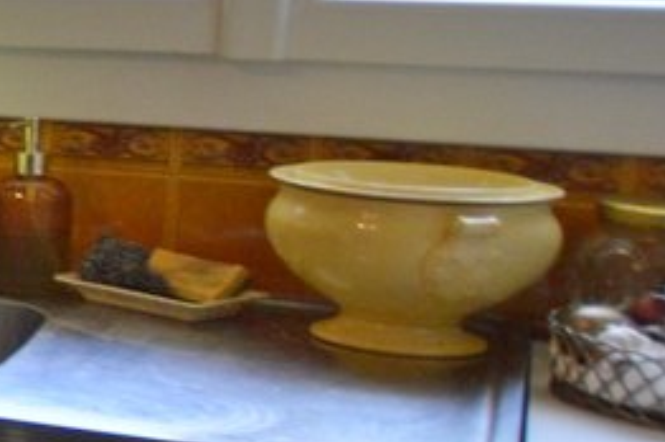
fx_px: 1900
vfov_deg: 13.2
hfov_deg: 10.8
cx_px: -1432
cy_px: 133
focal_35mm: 103
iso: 400
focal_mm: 10
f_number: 3.5
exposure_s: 1/60
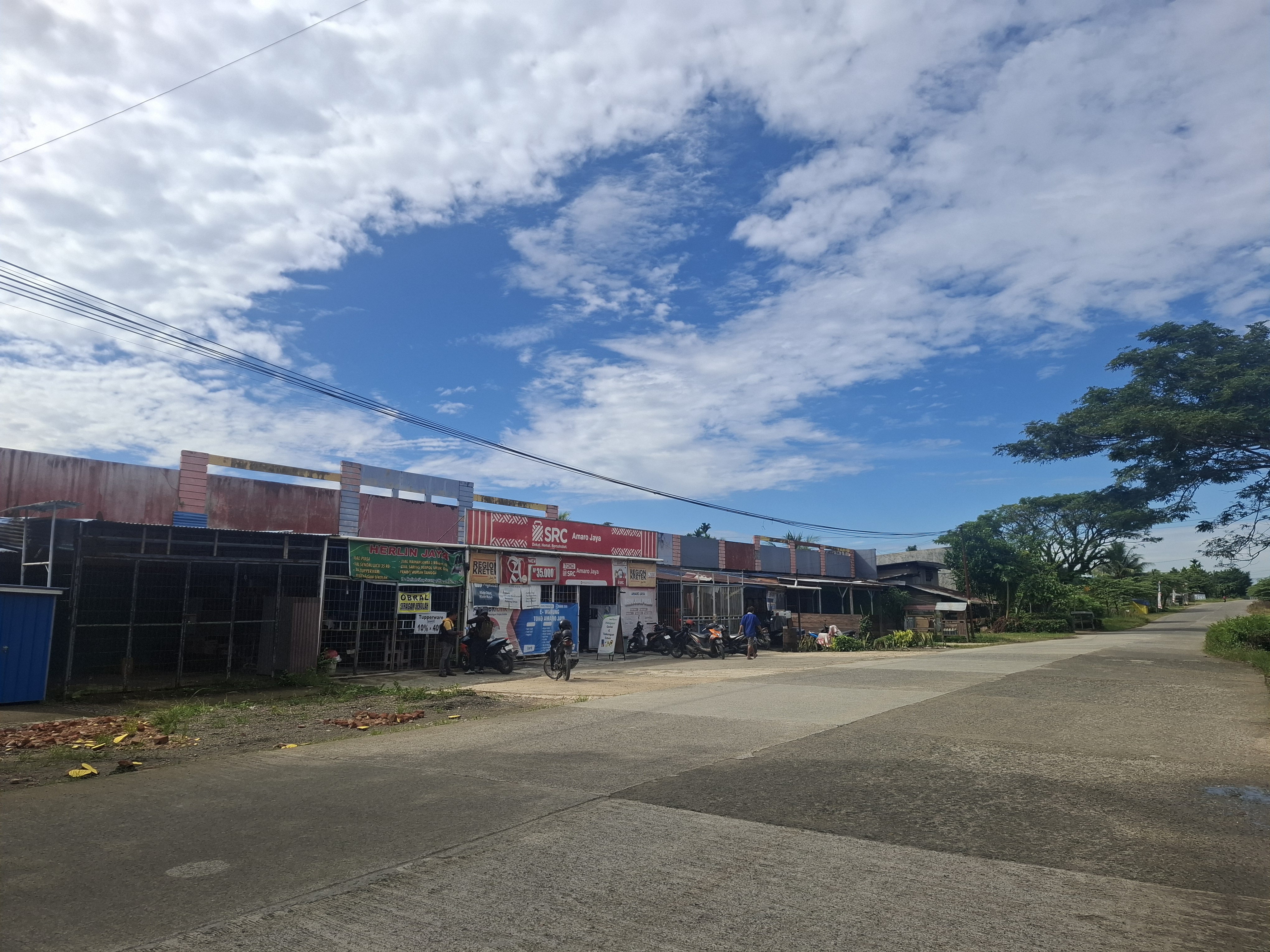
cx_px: 635
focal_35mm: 23
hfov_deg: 73.9
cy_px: 476
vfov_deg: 58.9
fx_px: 844
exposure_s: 1/2564
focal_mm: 5.54
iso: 50
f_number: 1.8
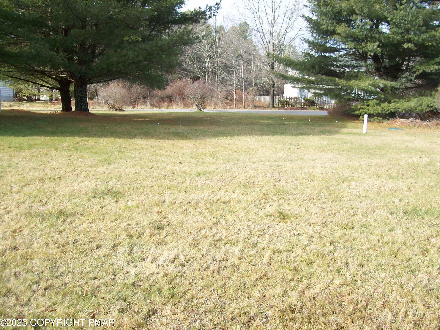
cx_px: 224
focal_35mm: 37
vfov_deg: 38.7
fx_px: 470
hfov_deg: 50.1
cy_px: 168
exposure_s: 1/372
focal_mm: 6
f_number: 2.7
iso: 80
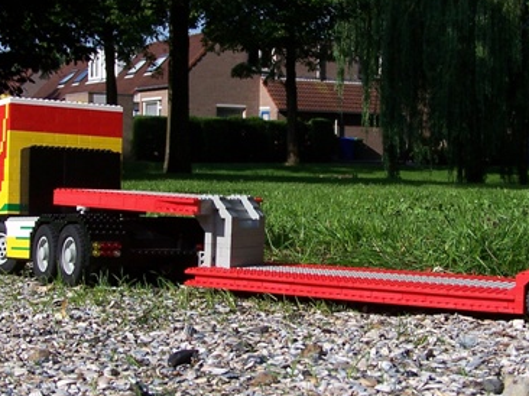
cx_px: 308
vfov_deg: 21.0
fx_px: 1069
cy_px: 212
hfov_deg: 27.8
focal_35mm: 70
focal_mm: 6.7
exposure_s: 1/1000
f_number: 3.6
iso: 80
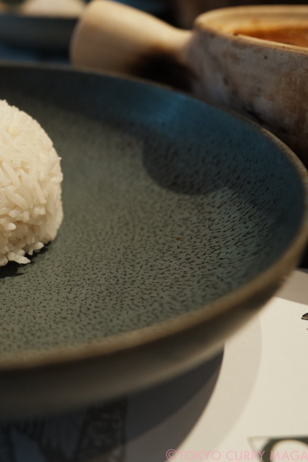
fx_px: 513
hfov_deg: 29.8
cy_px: 213
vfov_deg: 48.4
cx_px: -38
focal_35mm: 40
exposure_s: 1/500
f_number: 4
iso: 1000
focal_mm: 24
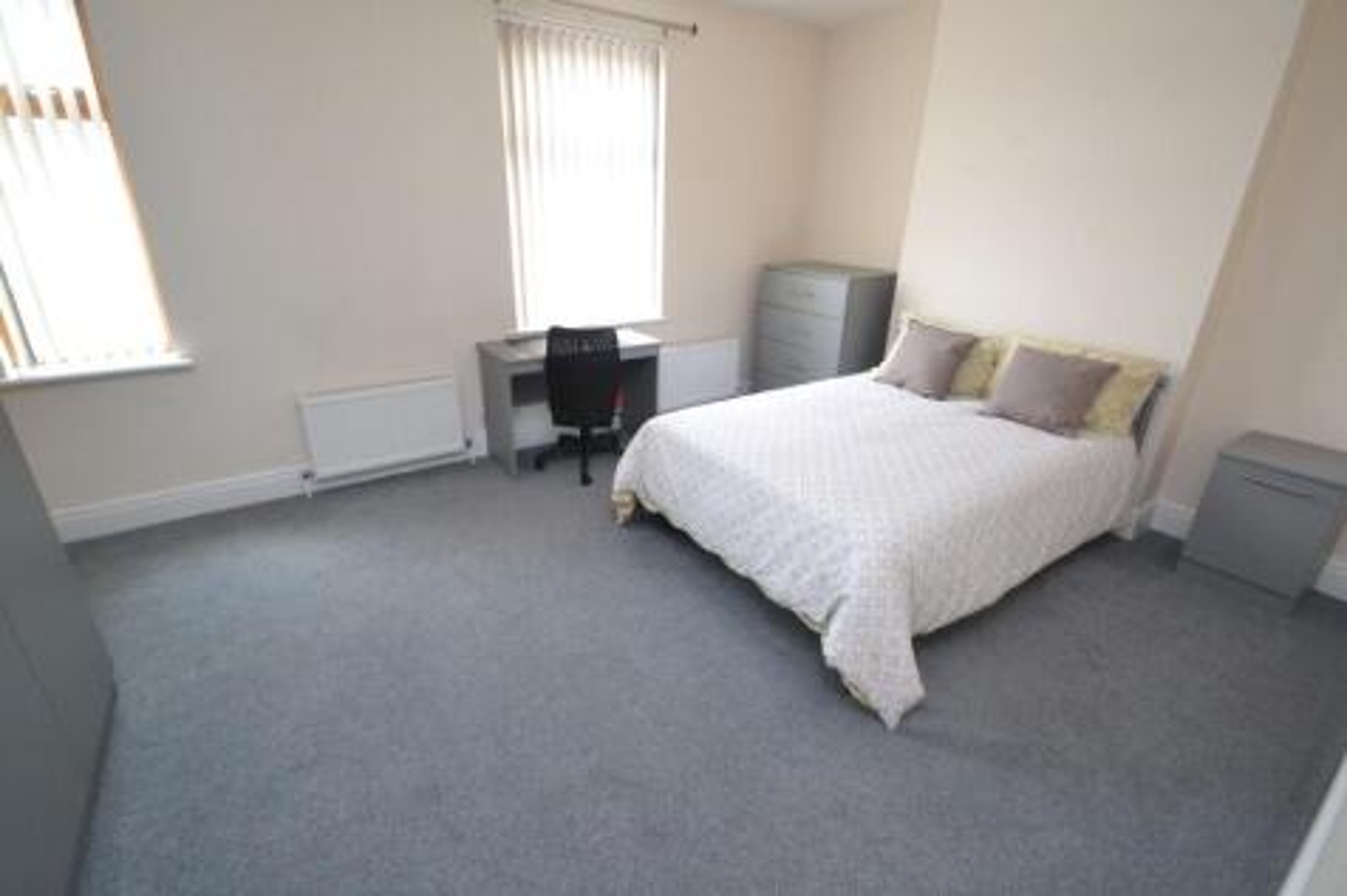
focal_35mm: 15
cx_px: 674
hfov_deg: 100.4
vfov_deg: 77.3
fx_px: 561
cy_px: 448
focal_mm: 10
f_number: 8
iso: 1600
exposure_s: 1/30
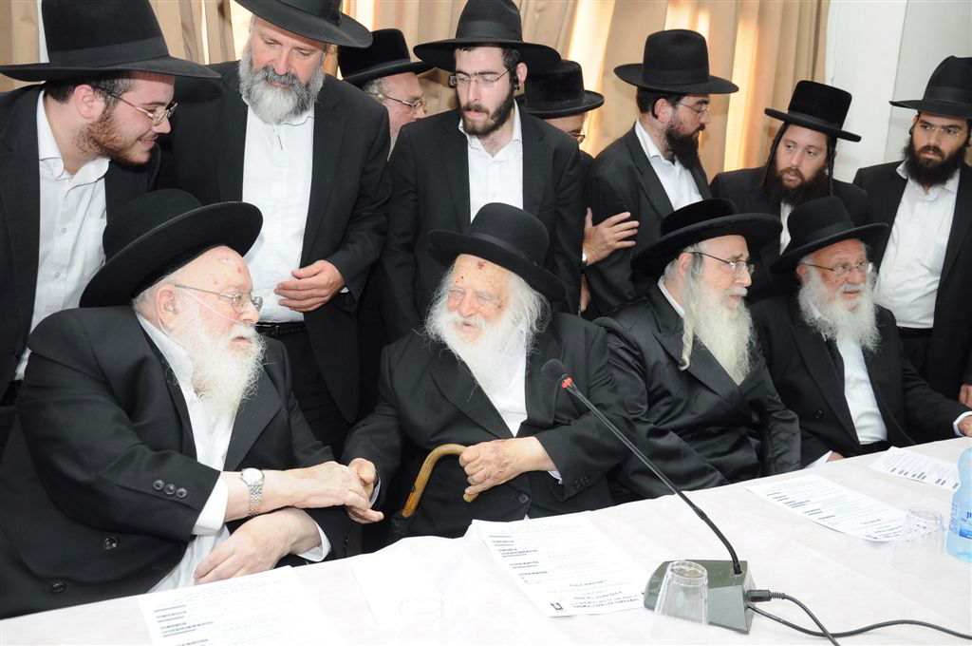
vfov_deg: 41.6
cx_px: 486
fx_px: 849
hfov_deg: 59.6
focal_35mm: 32
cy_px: 323
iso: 500
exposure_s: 1/60
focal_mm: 21
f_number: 3.8
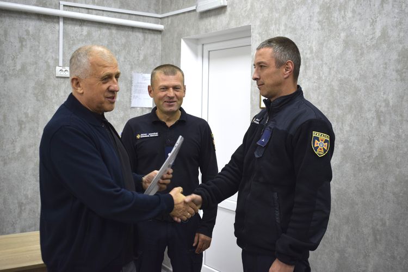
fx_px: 476
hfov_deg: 46.4
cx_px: 204
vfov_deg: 31.9
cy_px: 136
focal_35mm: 42
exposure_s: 1/60
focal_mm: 28
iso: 500
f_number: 4.2
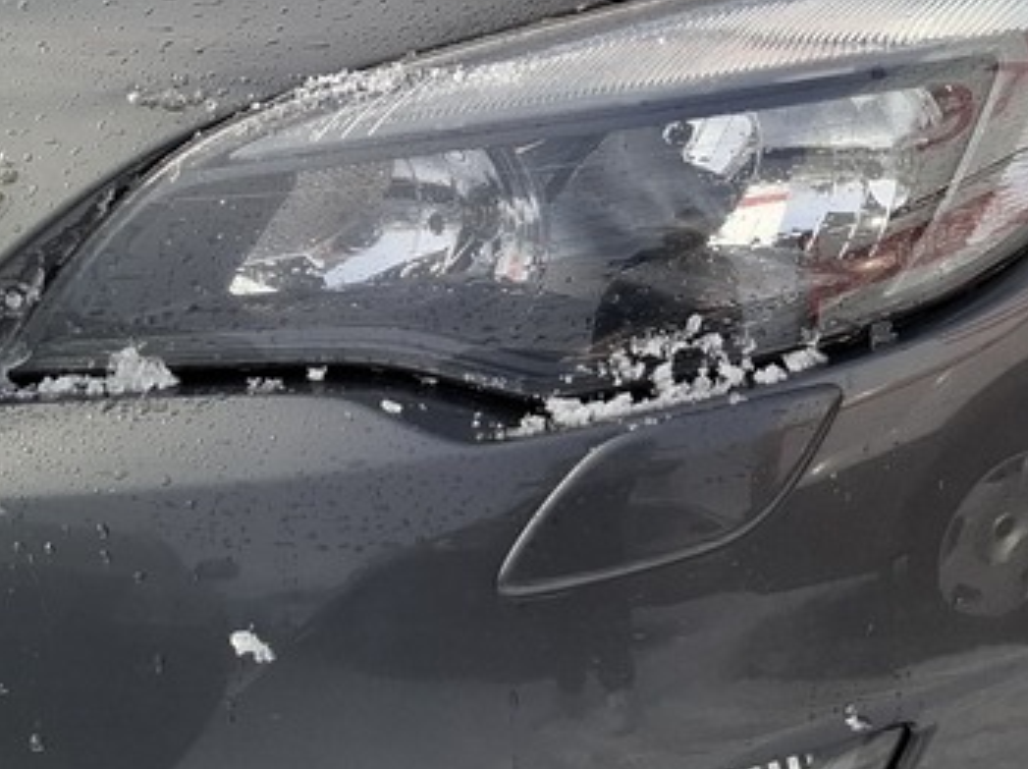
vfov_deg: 15.3
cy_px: 35
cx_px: 1075
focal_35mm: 95
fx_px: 2818
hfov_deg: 19.9
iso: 50
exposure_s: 1/1008
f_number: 1.8
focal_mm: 5.54
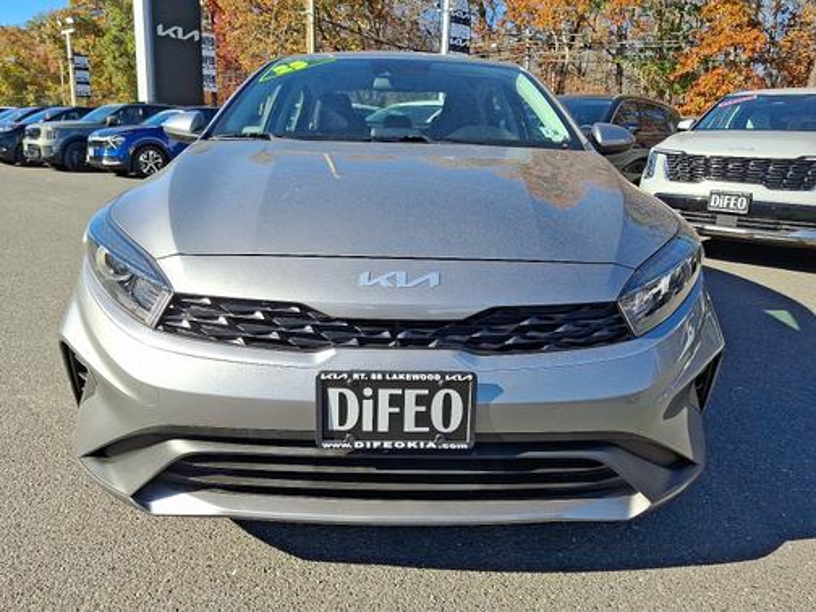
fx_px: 589
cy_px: 306
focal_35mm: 25
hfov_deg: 69.4
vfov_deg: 54.9
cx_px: 408
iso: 25
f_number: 1.8
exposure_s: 1/769
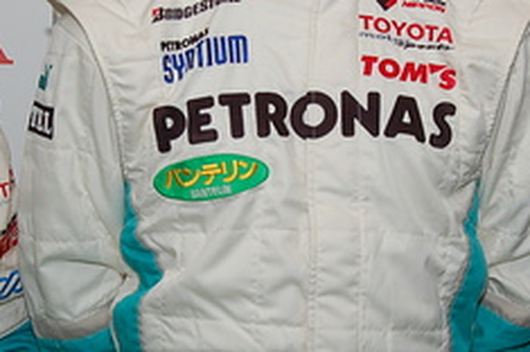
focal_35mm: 120
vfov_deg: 11.4
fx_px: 1764
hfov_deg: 17.1
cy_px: 138
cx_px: 277
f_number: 8
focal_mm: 26
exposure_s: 1/60
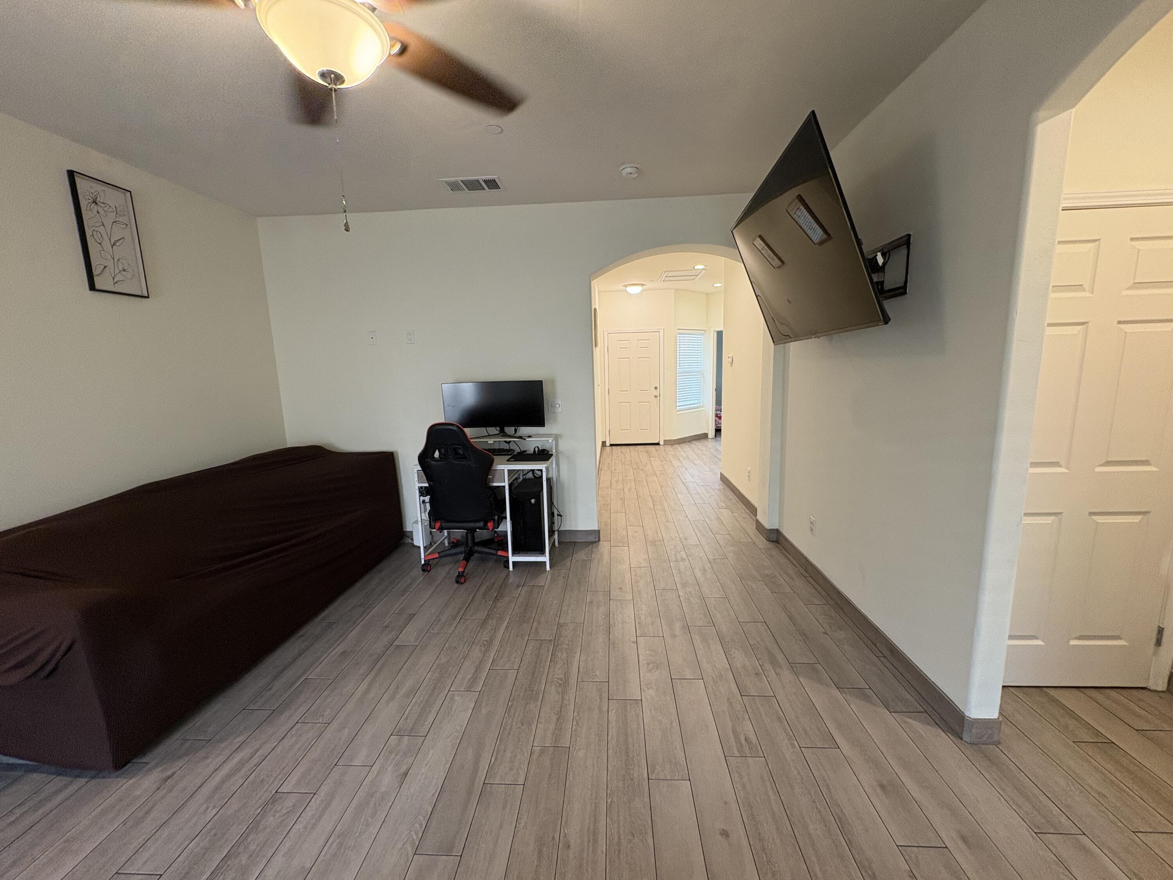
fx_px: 474
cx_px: 586
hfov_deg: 102.1
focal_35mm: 14
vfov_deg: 85.7
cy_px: 440
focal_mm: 2.22
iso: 160
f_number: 2.2
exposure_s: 1/60
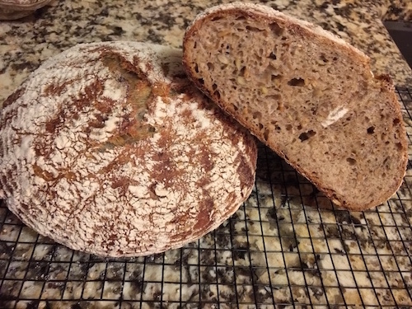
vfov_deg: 48.2
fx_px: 345
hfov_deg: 61.7
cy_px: 154
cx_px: 206
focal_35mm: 29
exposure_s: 1/4
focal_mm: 4.15
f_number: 2.2
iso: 100
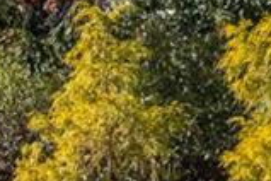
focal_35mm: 142
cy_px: 163
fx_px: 1069
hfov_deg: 11.3
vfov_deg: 9.6
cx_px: -430
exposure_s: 1/1000
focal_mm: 8.38
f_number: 2.8
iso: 100
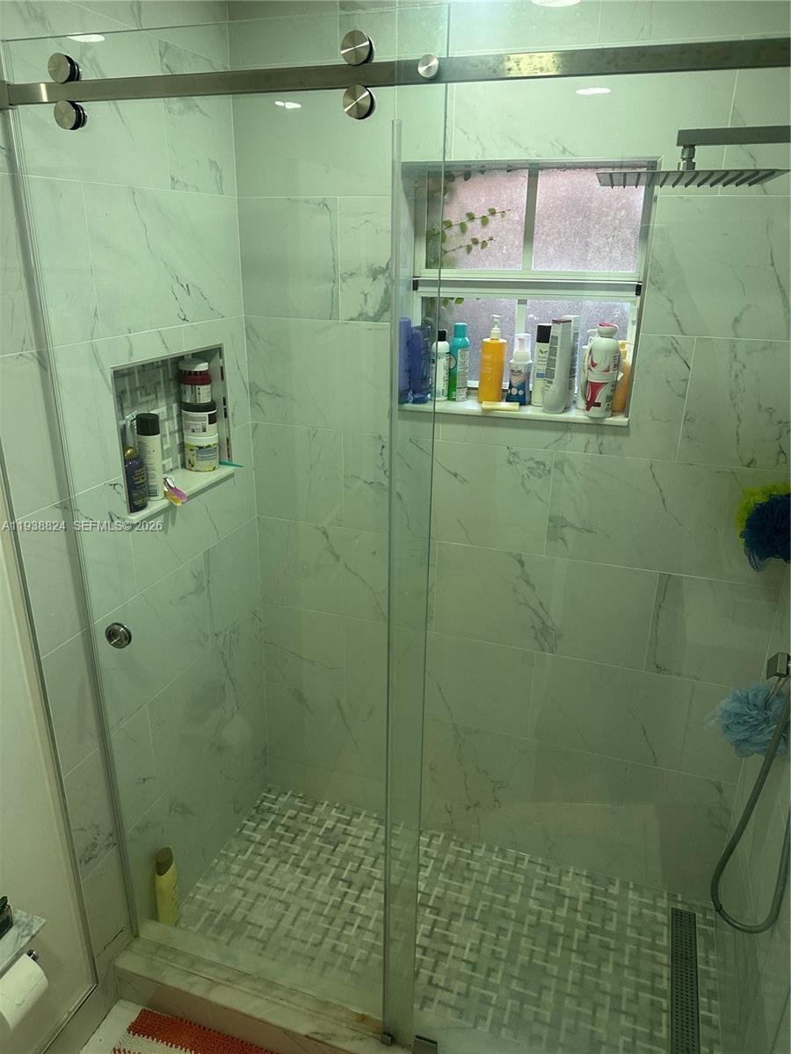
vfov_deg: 71.6
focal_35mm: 24
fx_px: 731
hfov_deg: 56.8
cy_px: 527
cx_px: 396
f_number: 1.78
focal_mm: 6.86
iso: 200
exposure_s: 1/120
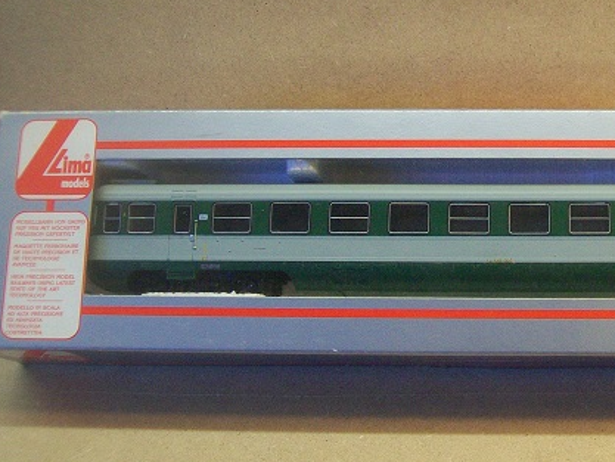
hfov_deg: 31.4
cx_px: 489
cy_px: 253
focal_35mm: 60
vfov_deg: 24.4
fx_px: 1066
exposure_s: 1/60
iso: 123
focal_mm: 6
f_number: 2.7
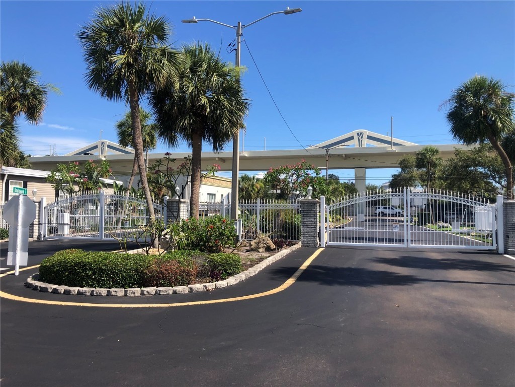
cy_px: 194
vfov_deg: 49.7
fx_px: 417
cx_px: 258
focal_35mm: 28
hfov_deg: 63.4
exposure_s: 1/1600
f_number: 1.8
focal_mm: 3.99
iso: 20
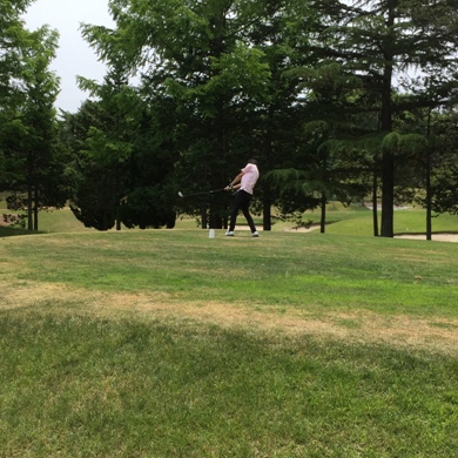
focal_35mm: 35
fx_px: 524
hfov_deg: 47.2
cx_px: 206
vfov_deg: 47.2
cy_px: 225
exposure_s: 1/1721
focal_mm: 4.15
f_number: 2.2
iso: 32
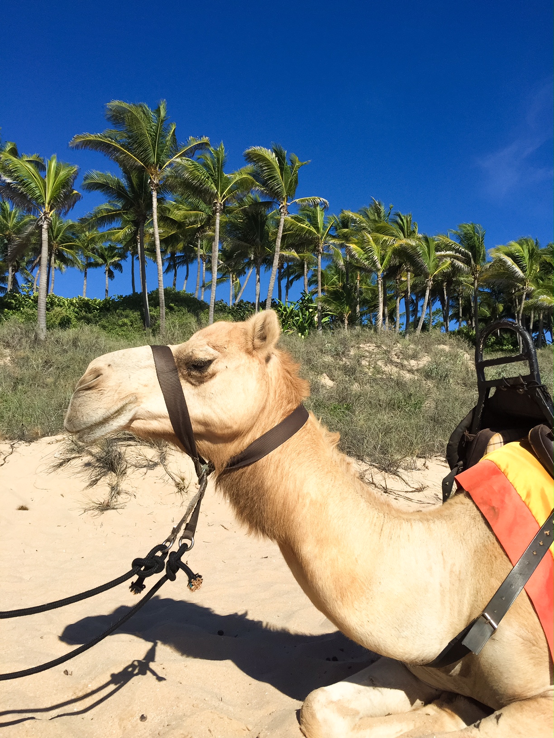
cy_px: 369
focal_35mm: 29
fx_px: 619
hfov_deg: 48.2
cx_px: 277
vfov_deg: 61.7
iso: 32
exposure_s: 1/3049
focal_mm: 4.15
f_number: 2.2
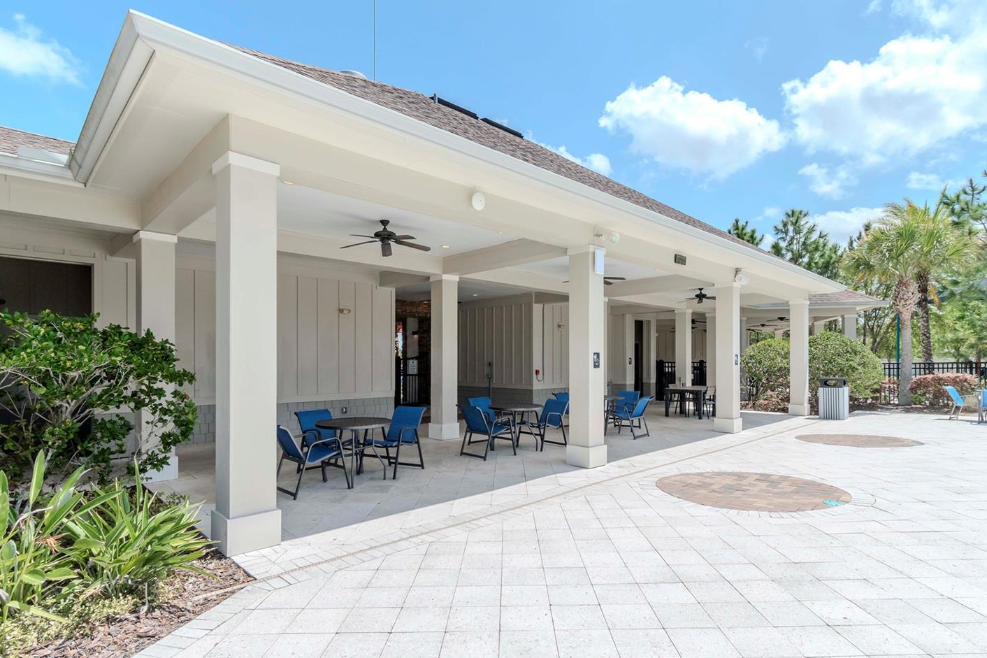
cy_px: 327
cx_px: 486
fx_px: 466
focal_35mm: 17
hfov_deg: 93.3
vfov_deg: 70.4
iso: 500
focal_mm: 10
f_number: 7.1
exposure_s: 1/1000
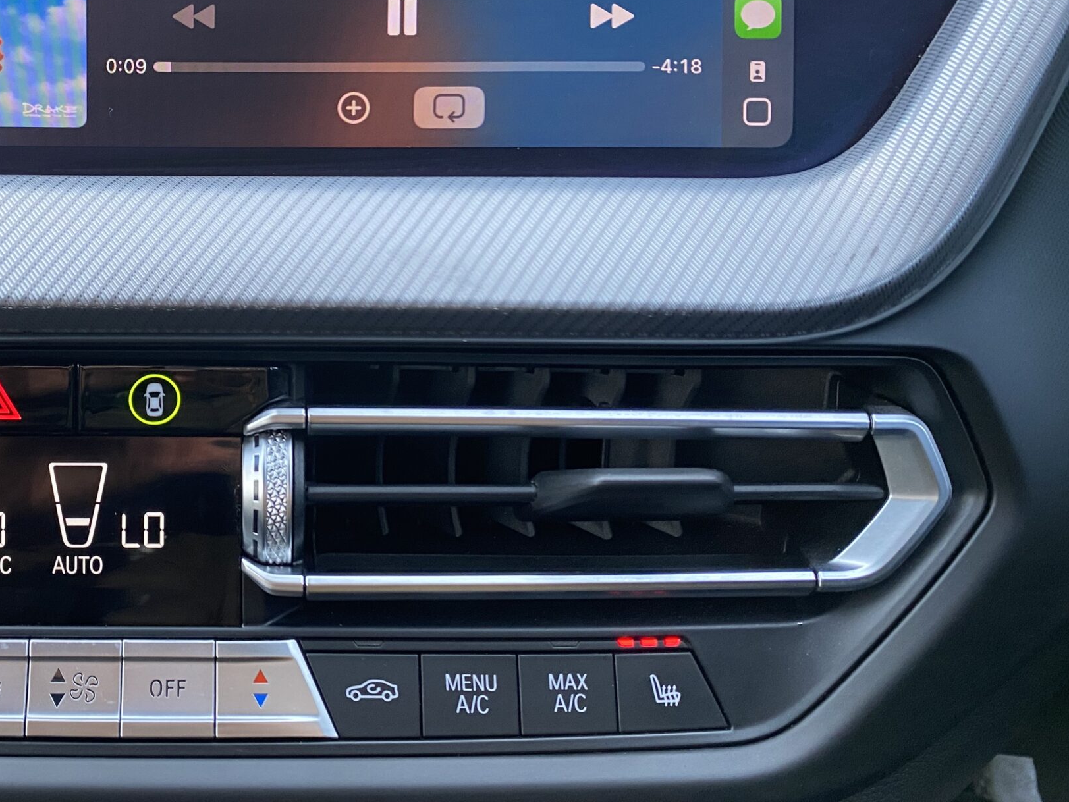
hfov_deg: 43.9
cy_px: 307
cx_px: 239
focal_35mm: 41
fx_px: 1266
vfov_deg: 35.0
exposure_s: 1/59
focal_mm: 4.25
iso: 160
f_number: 1.8
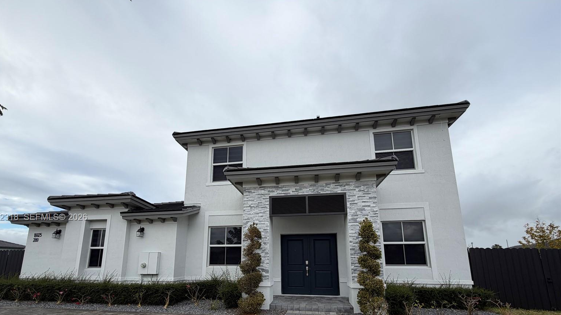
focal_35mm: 16
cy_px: 218
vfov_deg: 64.8
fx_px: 238
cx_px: 267
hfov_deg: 99.3
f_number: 2.2
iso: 20
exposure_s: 1/779
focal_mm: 2.22
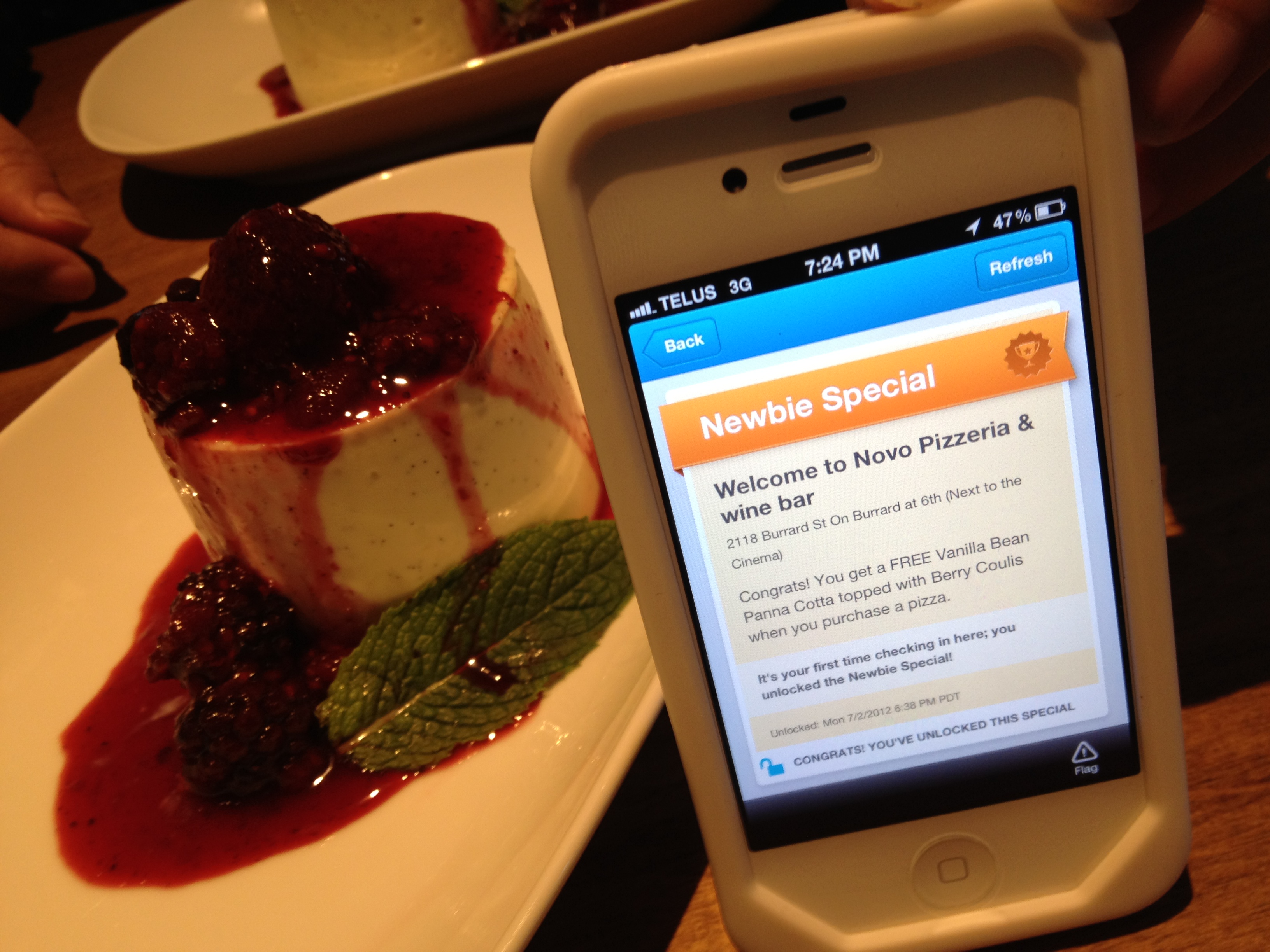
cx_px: 635
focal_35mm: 35
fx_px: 1284
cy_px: 476
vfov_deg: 40.7
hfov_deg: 52.6
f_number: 2.4
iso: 64
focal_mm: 4.28
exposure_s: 1/20
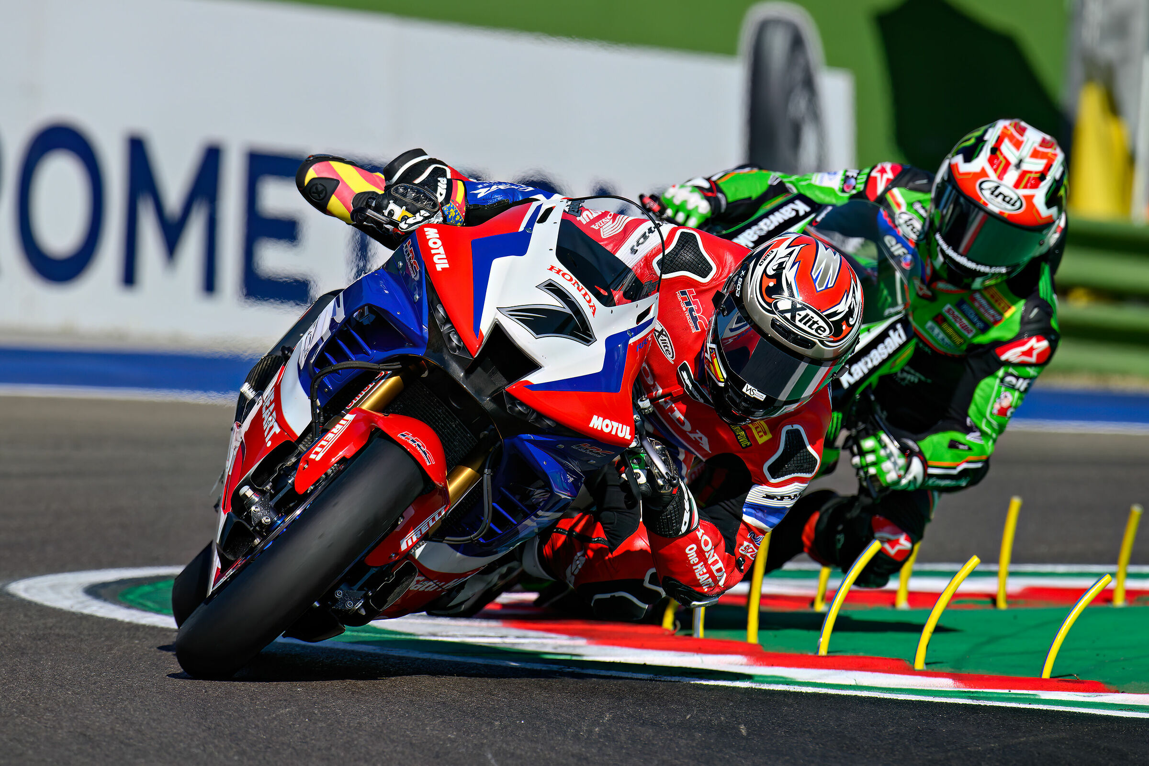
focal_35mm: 560
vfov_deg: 2.5
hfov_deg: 3.7
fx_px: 17872
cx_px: 574
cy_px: 383
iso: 180
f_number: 8
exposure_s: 1/1250
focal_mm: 560
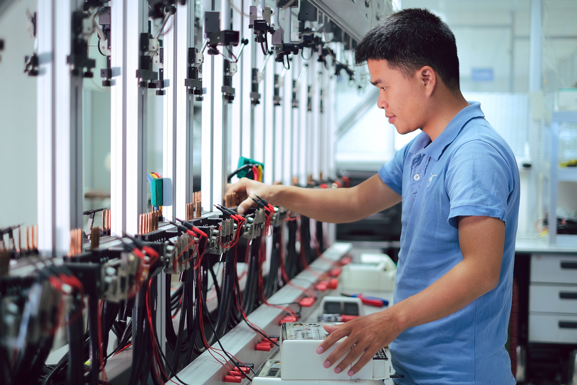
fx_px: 849
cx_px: 288
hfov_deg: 37.5
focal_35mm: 53
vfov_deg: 25.5
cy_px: 192
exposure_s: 1/125
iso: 500
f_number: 1.4
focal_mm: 35
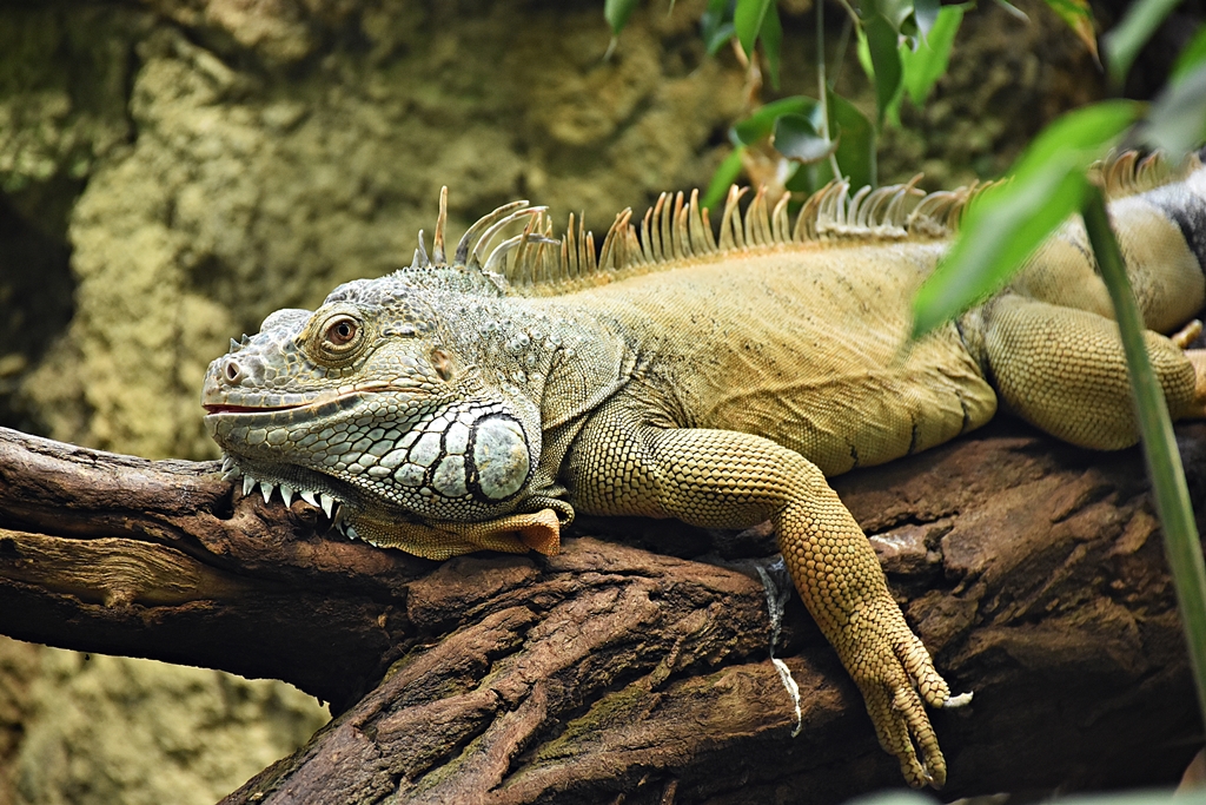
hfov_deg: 9.8
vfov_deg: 6.5
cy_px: 402
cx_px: 603
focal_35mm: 210
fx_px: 7036
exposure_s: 1/125
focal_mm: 140
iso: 1400
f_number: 5.6
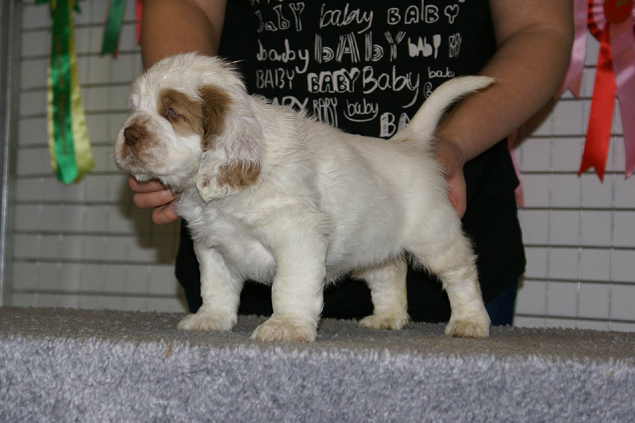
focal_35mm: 105
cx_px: 318
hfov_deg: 19.5
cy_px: 212
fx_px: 1852
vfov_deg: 13.0
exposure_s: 1/125
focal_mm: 70
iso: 400
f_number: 5.6
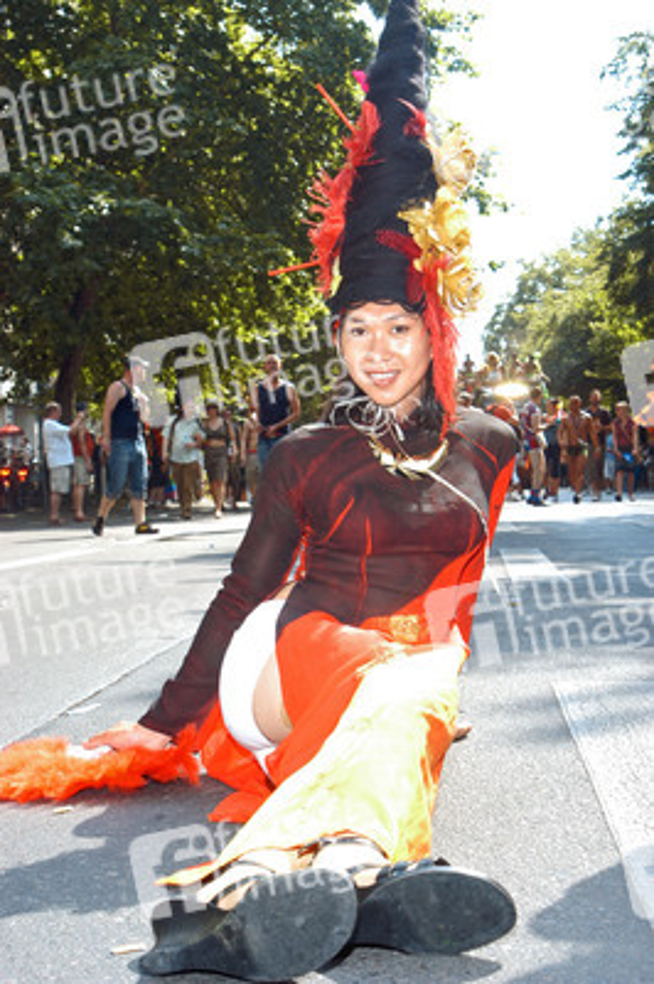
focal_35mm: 52
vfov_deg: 37.9
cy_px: 492
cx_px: 327
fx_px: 1433
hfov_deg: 25.7
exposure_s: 1/125
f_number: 7.1
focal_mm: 35
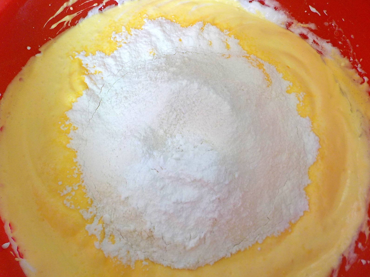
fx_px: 321
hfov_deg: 60.0
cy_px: 138
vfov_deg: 46.8
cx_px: 185
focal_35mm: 30
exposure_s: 1/60
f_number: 3.3
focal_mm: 4.1
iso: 125
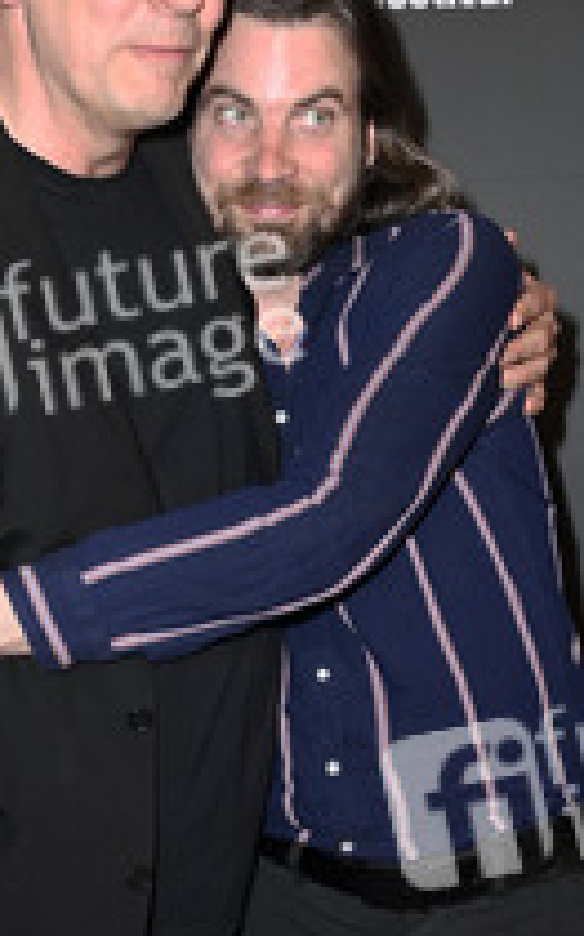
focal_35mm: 93
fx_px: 2372
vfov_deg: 22.3
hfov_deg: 14.0
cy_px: 562
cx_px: 205
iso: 1000
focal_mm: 48
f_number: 6.3
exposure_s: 1/250
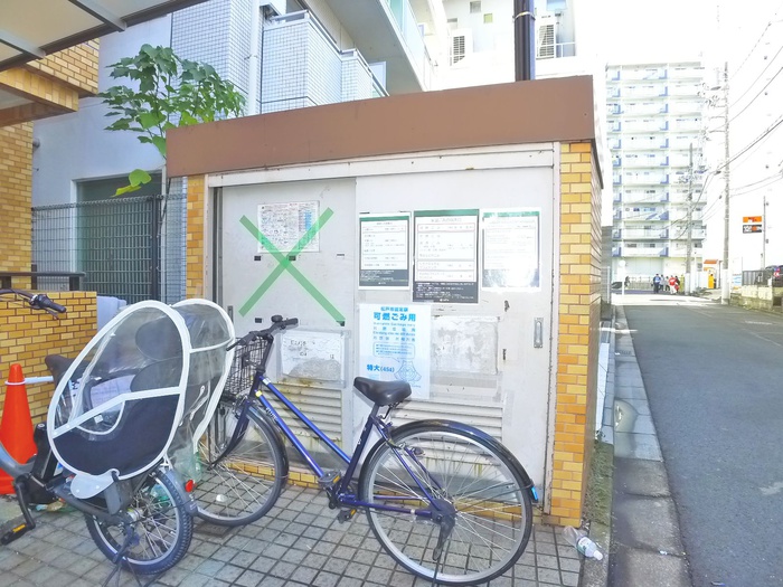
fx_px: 543
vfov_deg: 56.8
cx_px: 392
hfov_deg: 71.6
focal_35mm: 24
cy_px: 294
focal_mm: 5.1
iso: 400
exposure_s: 1/160
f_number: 2.8
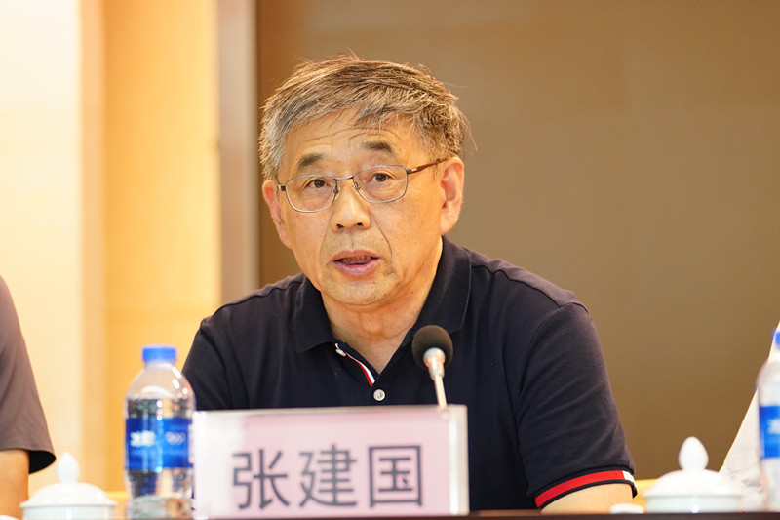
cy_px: 260
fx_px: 4181
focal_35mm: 193
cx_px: 390
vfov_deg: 7.1
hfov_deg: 10.7
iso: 2000
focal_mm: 129
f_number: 2.8
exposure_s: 1/160
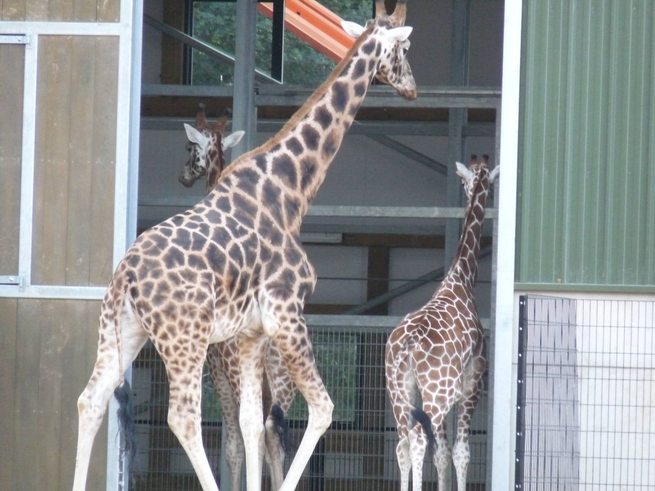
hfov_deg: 4.3
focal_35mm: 457
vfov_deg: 3.3
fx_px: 8647
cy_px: 246
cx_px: 328
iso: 800
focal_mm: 81.2
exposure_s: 1/320
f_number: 4
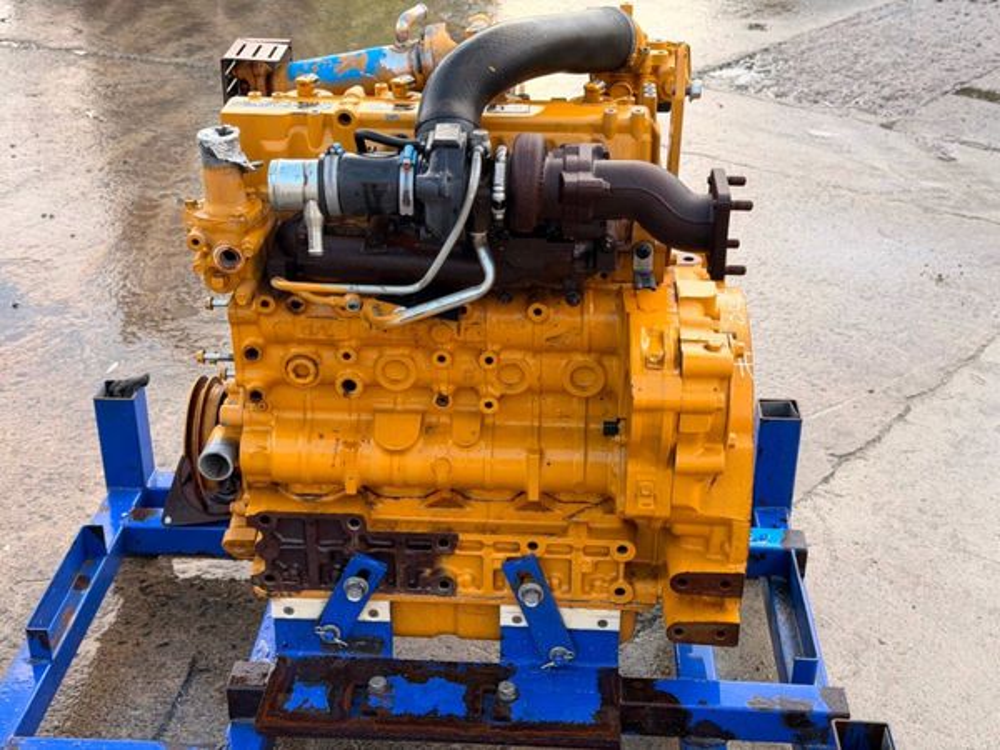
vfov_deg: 30.3
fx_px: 1387
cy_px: 375
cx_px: 500
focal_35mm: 48
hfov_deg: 39.7
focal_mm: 6.76
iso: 80
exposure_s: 1/316
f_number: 1.78
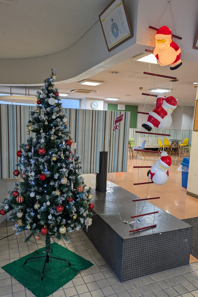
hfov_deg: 47.9
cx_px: 96
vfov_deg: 67.4
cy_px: 152
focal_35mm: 27
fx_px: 223
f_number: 1.89
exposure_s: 1/50
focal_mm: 5.43
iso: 61
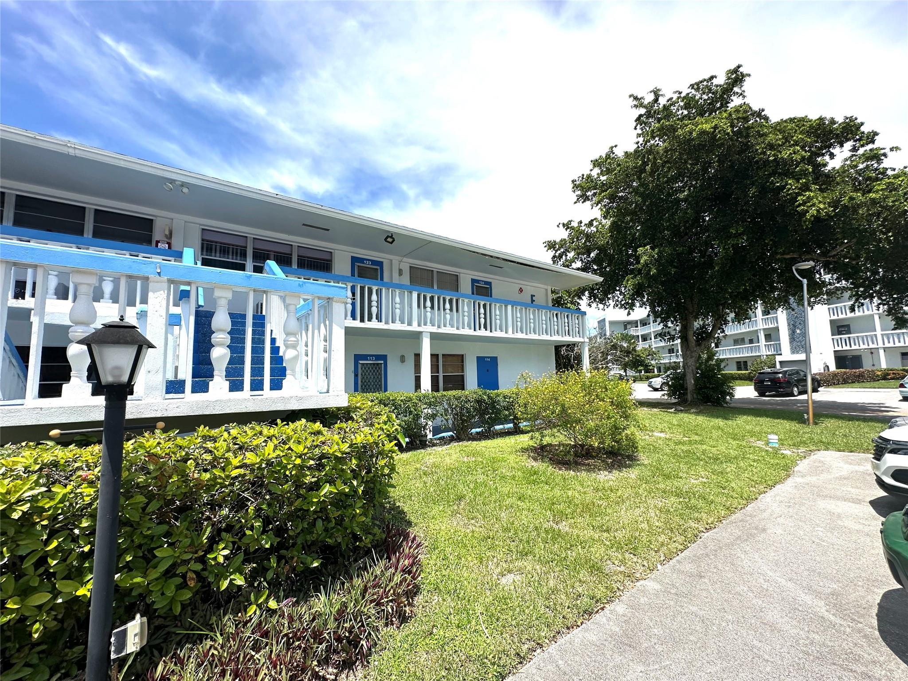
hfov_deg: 102.1
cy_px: 340
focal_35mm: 14
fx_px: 367
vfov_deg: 85.7
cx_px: 454
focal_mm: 2.22
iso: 40
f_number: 2.2
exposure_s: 1/2174
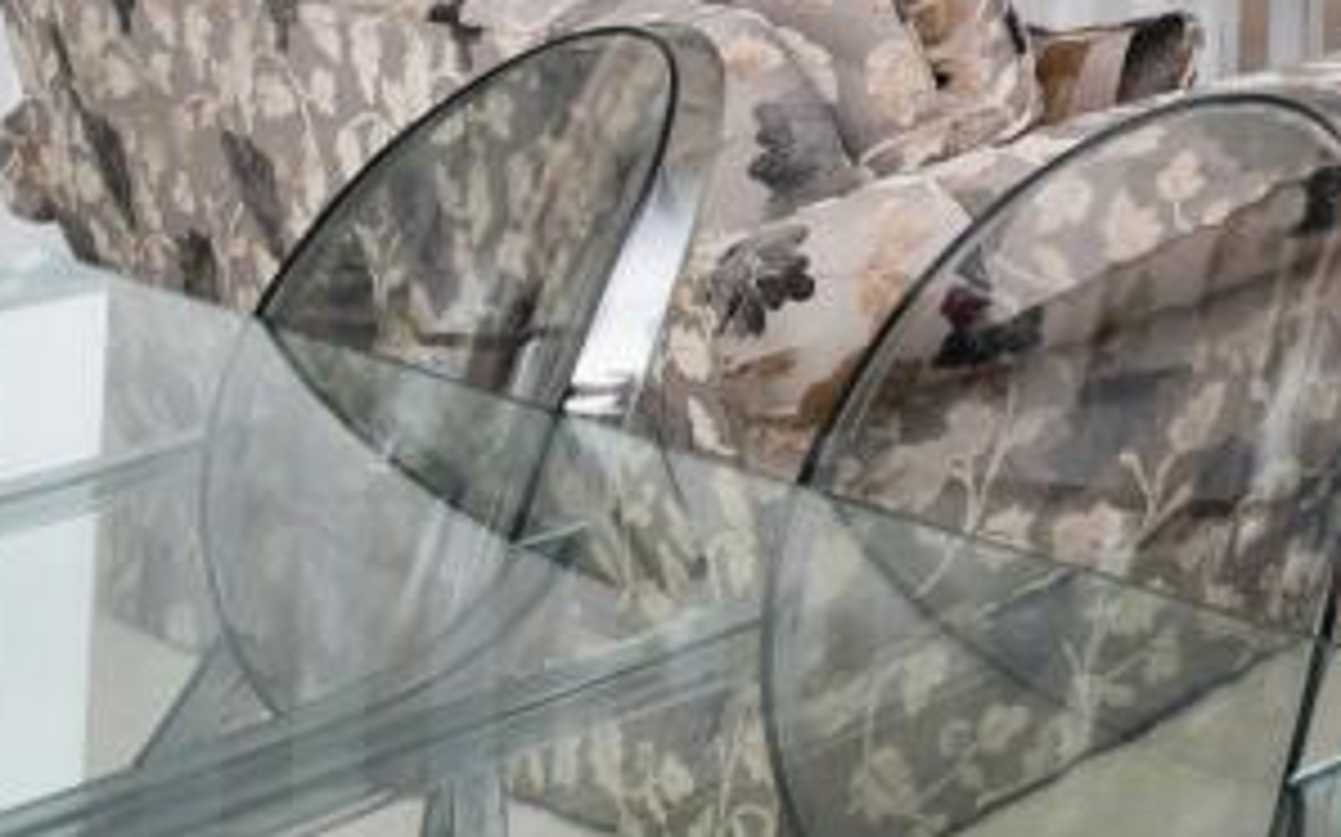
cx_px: 2272
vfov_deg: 20.9
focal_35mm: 49
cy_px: -526
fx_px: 1790
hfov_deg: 24.3
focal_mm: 14
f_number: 8
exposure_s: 1/250
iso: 400
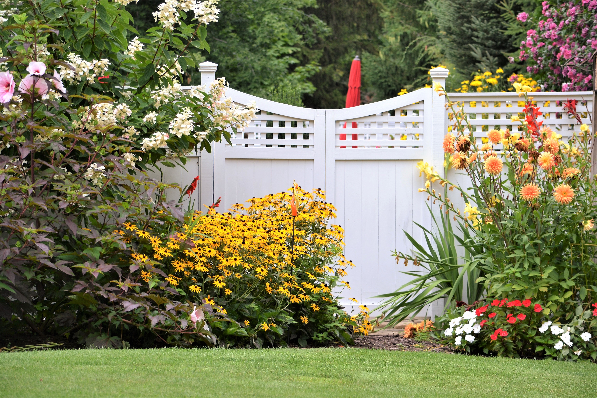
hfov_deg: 14.0
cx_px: 298
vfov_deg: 9.3
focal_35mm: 147
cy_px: 199
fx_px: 2438
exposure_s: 1/500
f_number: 5.6
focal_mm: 98
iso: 360
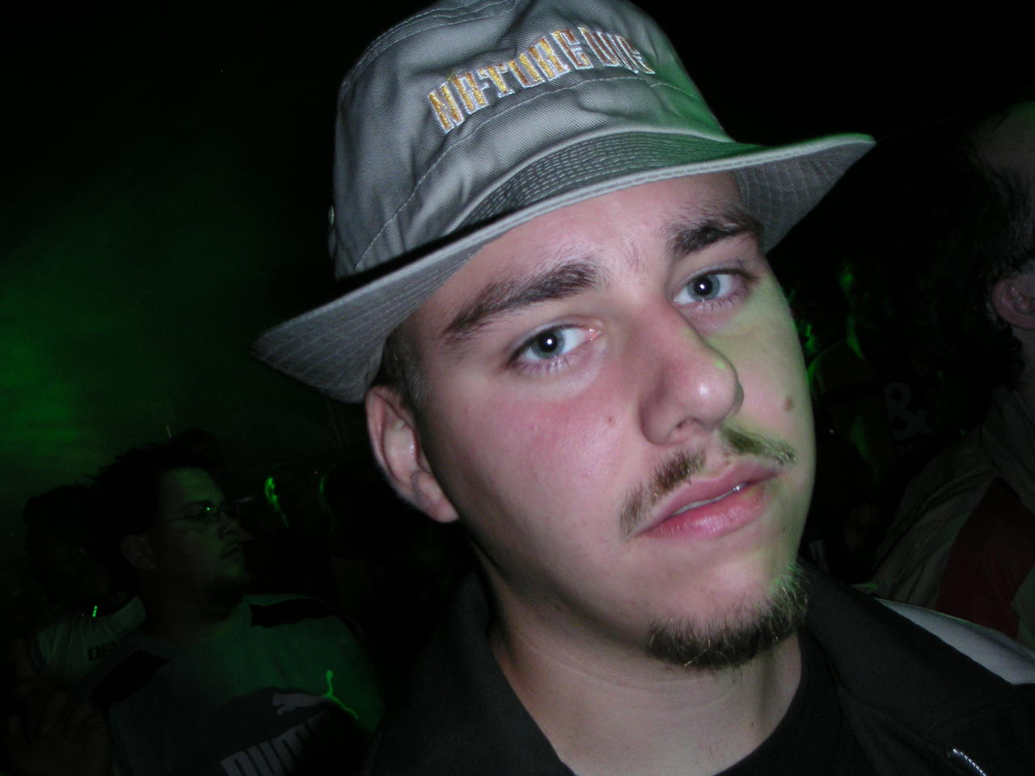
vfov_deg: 37.7
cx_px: 518
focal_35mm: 38
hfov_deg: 49.0
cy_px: 388
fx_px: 1136
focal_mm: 6
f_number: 2.8
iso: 100
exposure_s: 1/45
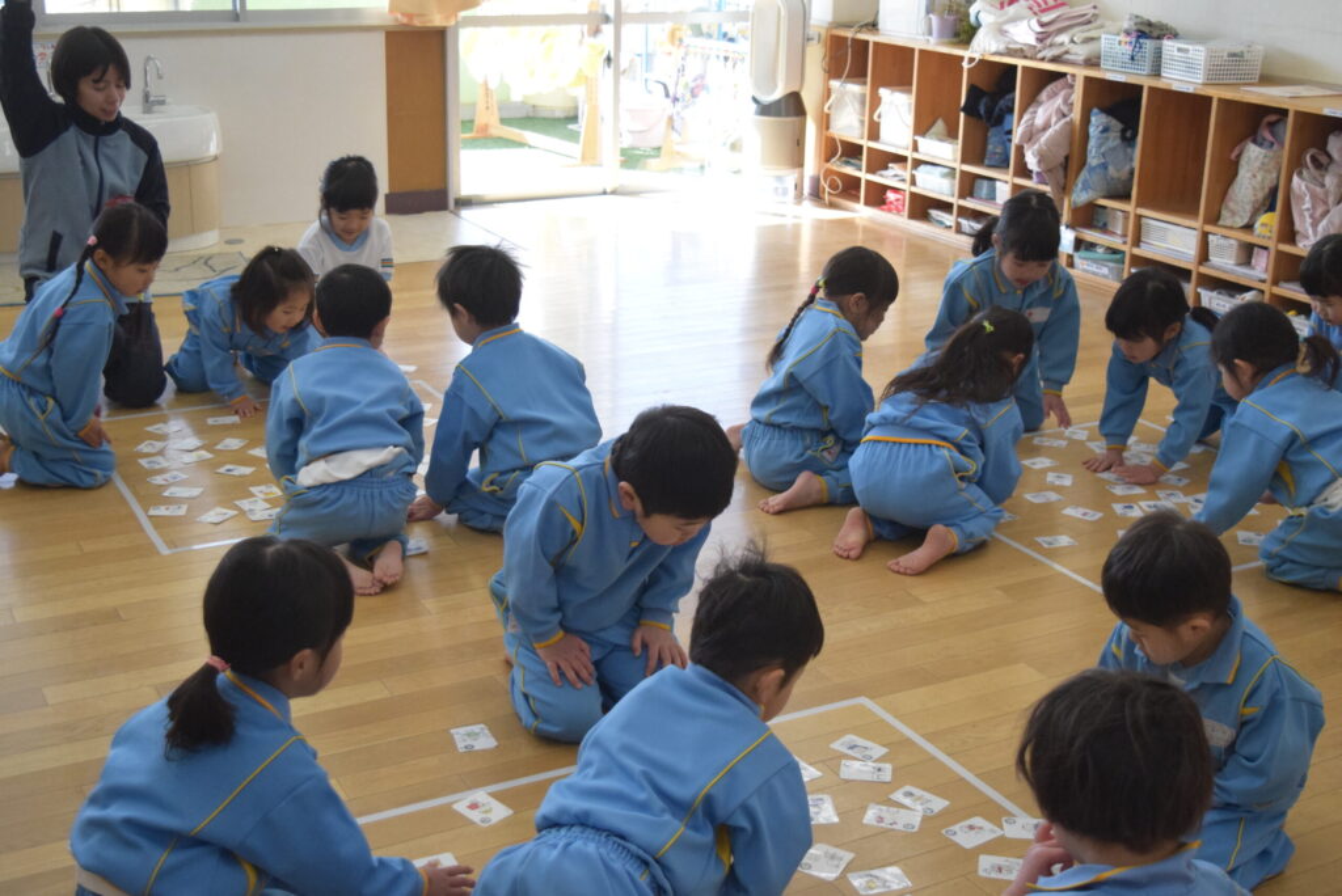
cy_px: 448
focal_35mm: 45
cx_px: 671
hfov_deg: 43.6
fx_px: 1678
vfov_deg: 29.9
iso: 2500
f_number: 4.2
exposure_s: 1/1000
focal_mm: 30
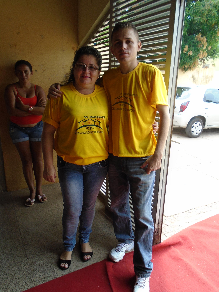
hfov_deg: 51.4
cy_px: 148
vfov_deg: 65.3
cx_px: 112
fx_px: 228
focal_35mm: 27
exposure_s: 1/125
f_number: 3.2
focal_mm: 4.6
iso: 100
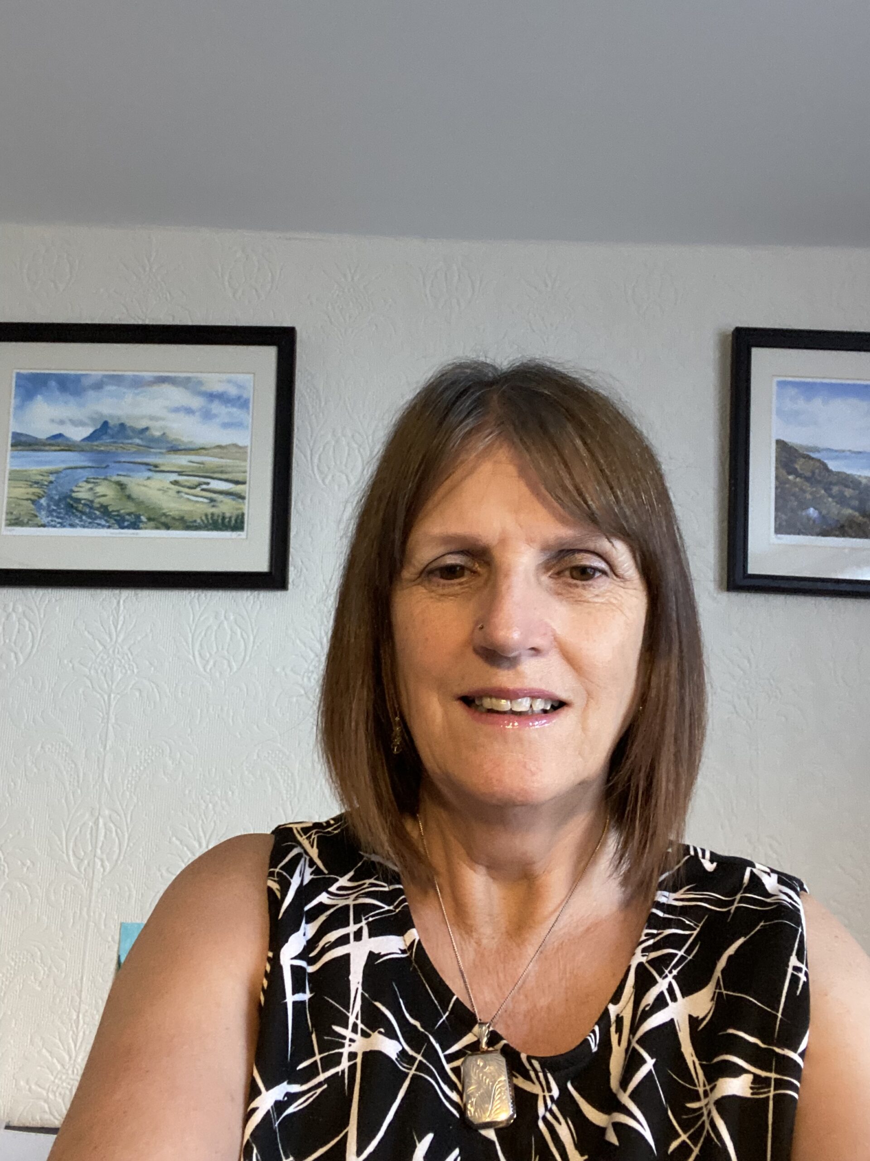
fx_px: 1005
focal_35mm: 30
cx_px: 435
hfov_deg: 46.8
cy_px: 580
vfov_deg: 60.0
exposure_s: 1/30
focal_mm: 2.71
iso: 400
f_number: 2.2
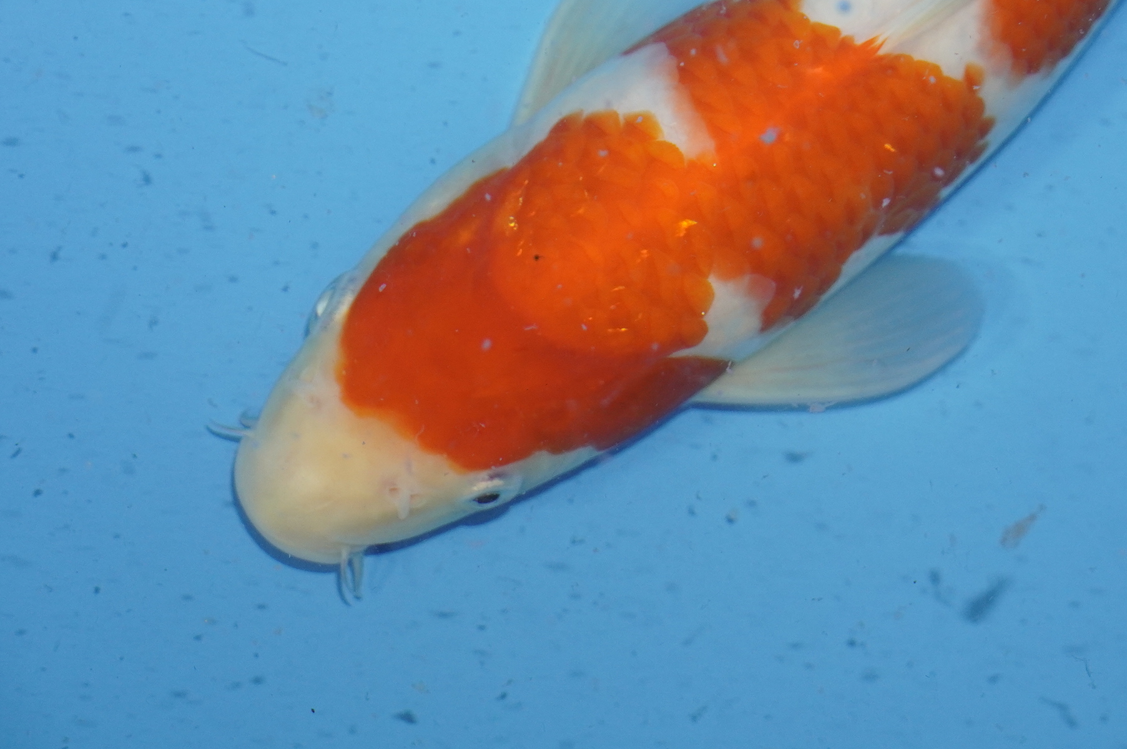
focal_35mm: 150
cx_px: 908
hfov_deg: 13.6
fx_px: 4691
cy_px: 127
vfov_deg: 9.1
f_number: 5.6
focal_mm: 60
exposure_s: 1/160
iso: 800
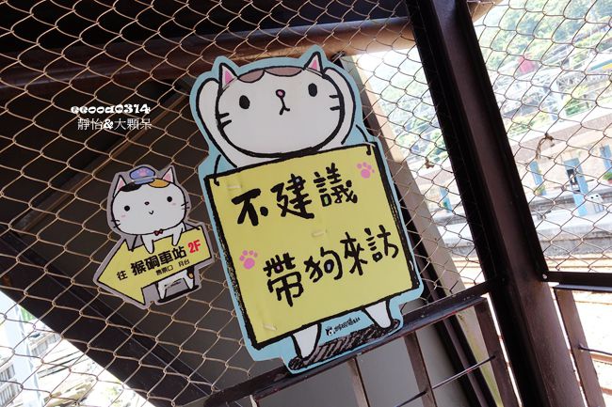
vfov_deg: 53.1
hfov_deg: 73.8
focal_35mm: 24
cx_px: 306
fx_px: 408
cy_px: 204
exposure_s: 1/80
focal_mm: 8.8
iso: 125
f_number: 3.5
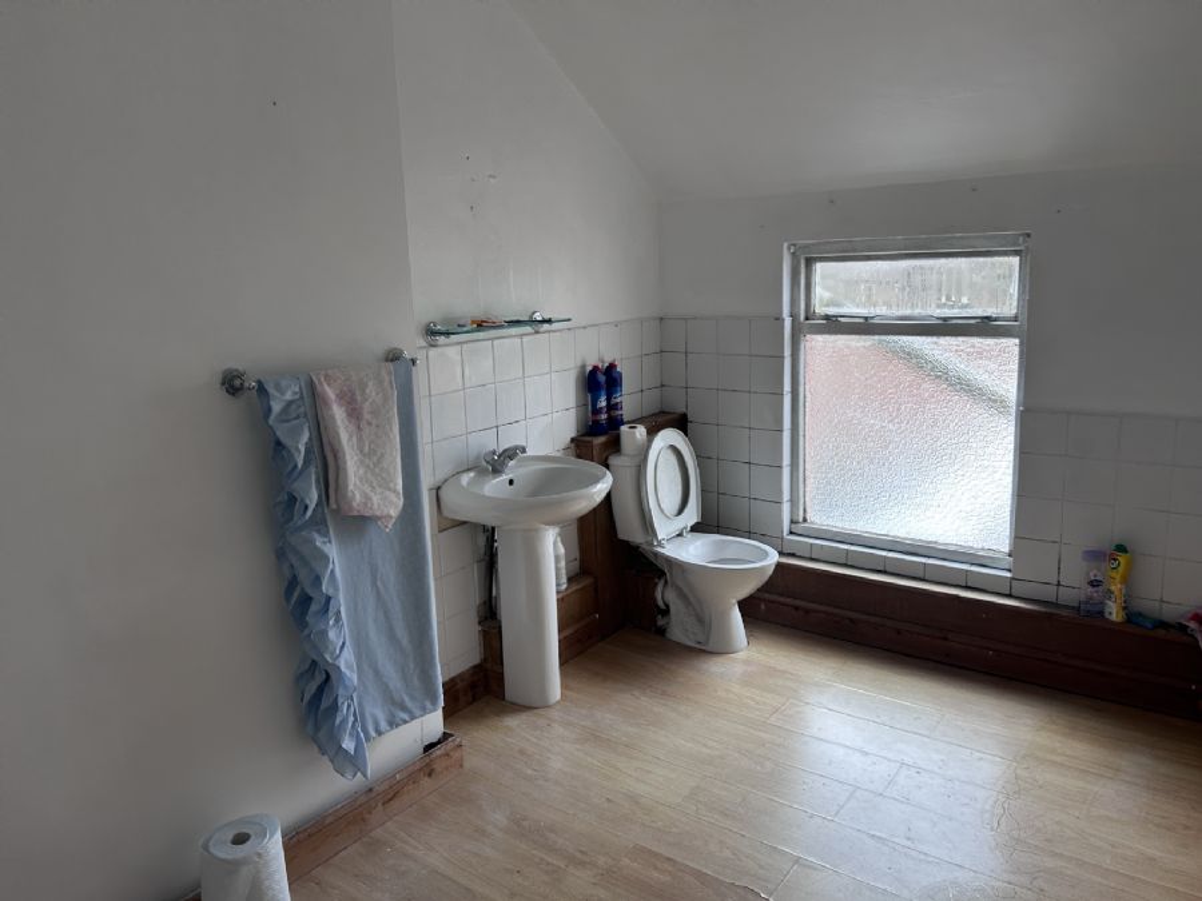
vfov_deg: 53.1
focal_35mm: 26
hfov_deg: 67.3
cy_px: 450
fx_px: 903
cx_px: 601
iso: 100
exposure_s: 1/121
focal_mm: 5.7
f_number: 1.5
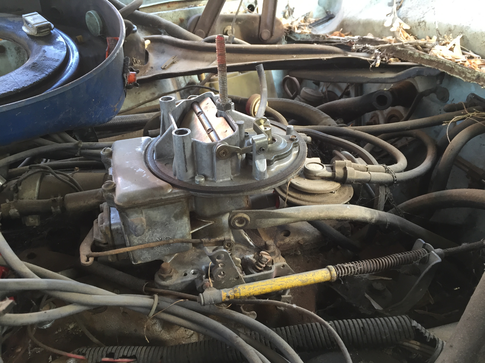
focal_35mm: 29
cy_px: 182
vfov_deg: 48.2
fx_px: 406
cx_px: 242
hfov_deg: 61.7
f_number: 2.2
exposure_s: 1/30
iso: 80
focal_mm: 4.15
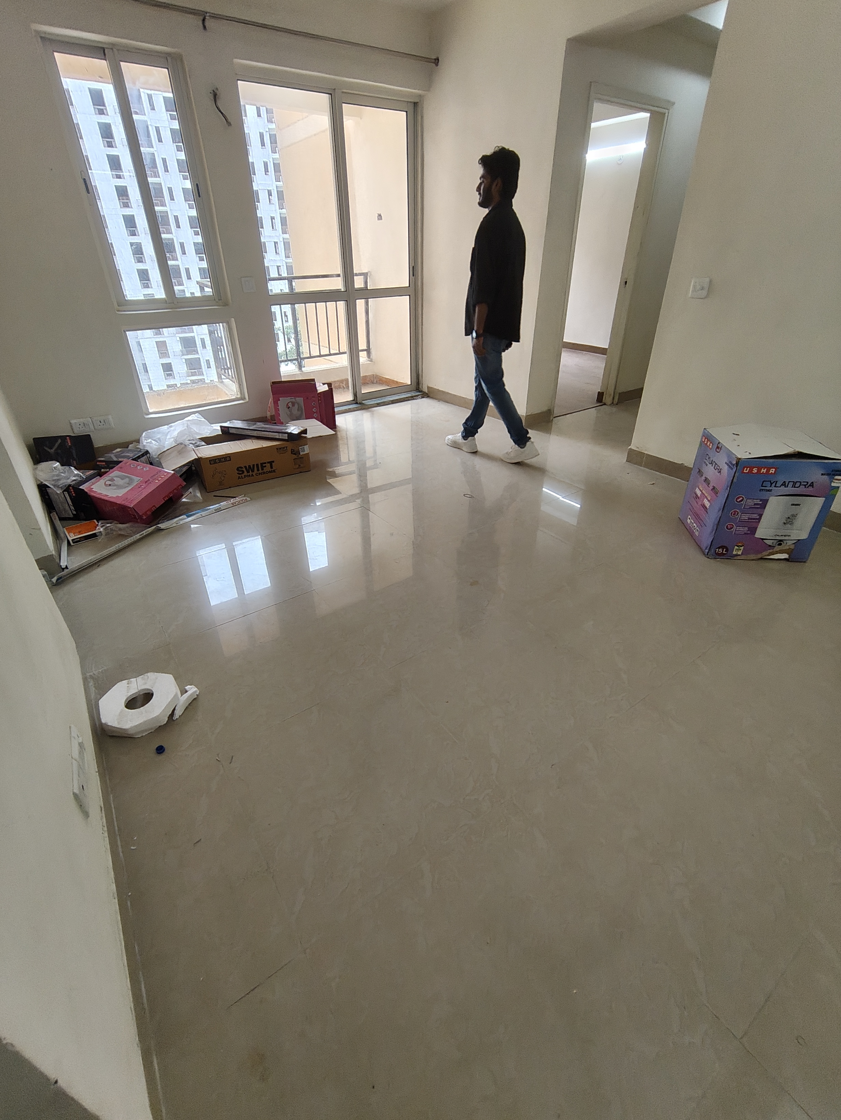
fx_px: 485
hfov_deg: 81.8
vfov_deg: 98.1
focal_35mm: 15
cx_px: 420
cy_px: 560
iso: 68
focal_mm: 1.64
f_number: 2.2
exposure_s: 1/100
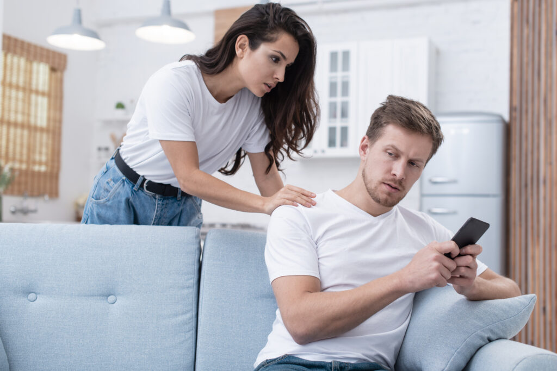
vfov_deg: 27.0
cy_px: 186
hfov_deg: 39.6
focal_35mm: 50
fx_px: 774
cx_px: 278
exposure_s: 1/125
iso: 125
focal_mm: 50
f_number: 3.2
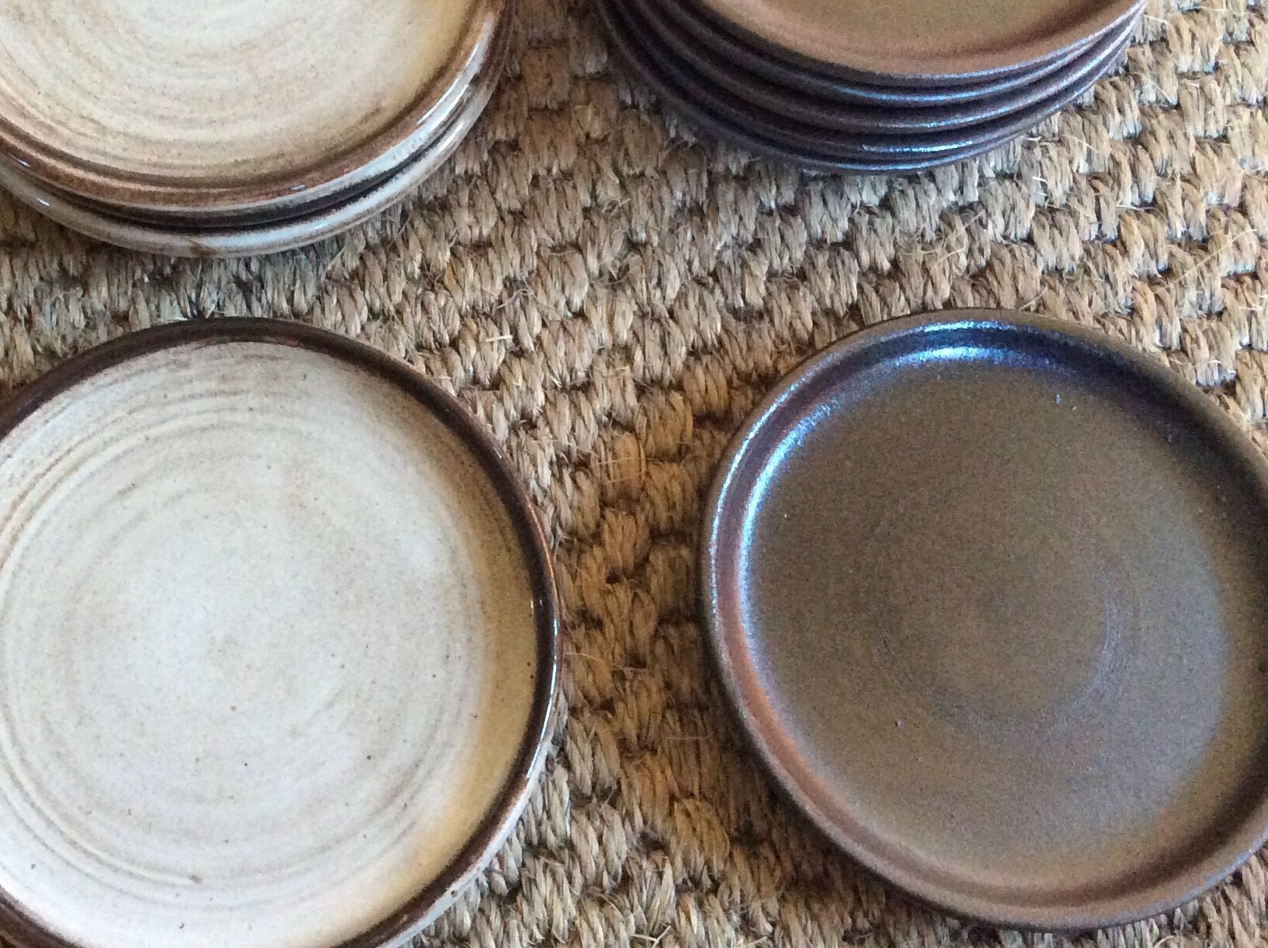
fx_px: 1866
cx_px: 454
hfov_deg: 37.2
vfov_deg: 28.3
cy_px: 320
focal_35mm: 51
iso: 320
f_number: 2.4
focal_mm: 3.3
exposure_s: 1/20
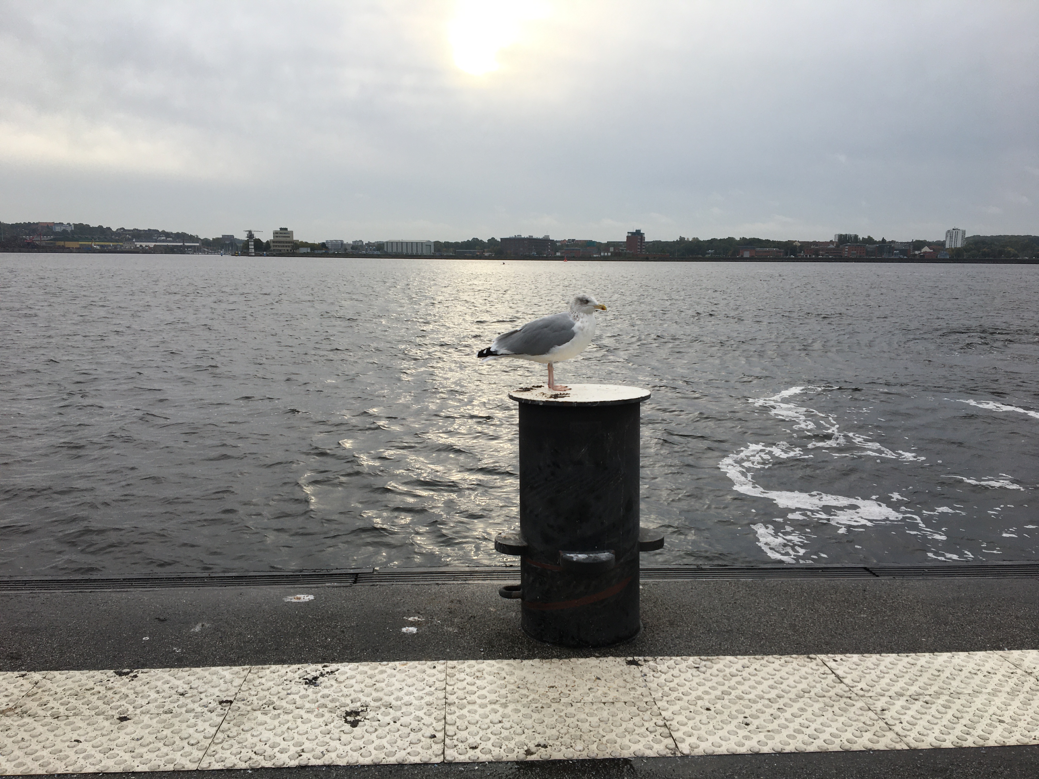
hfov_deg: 61.7
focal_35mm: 29
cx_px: 520
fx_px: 870
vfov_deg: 48.2
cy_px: 390
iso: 25
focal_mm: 4.15
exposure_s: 1/509
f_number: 2.2
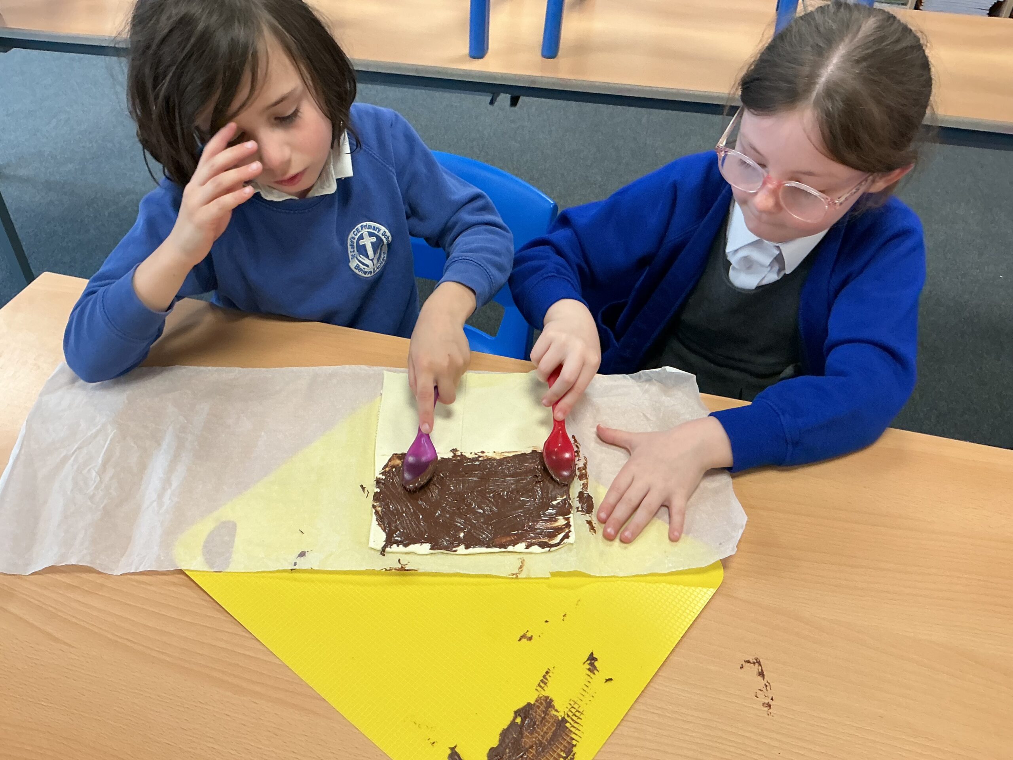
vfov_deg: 48.2
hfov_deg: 61.7
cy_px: 380
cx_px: 506
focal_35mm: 29
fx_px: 849
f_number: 1.8
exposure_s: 1/60
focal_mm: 3
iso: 100
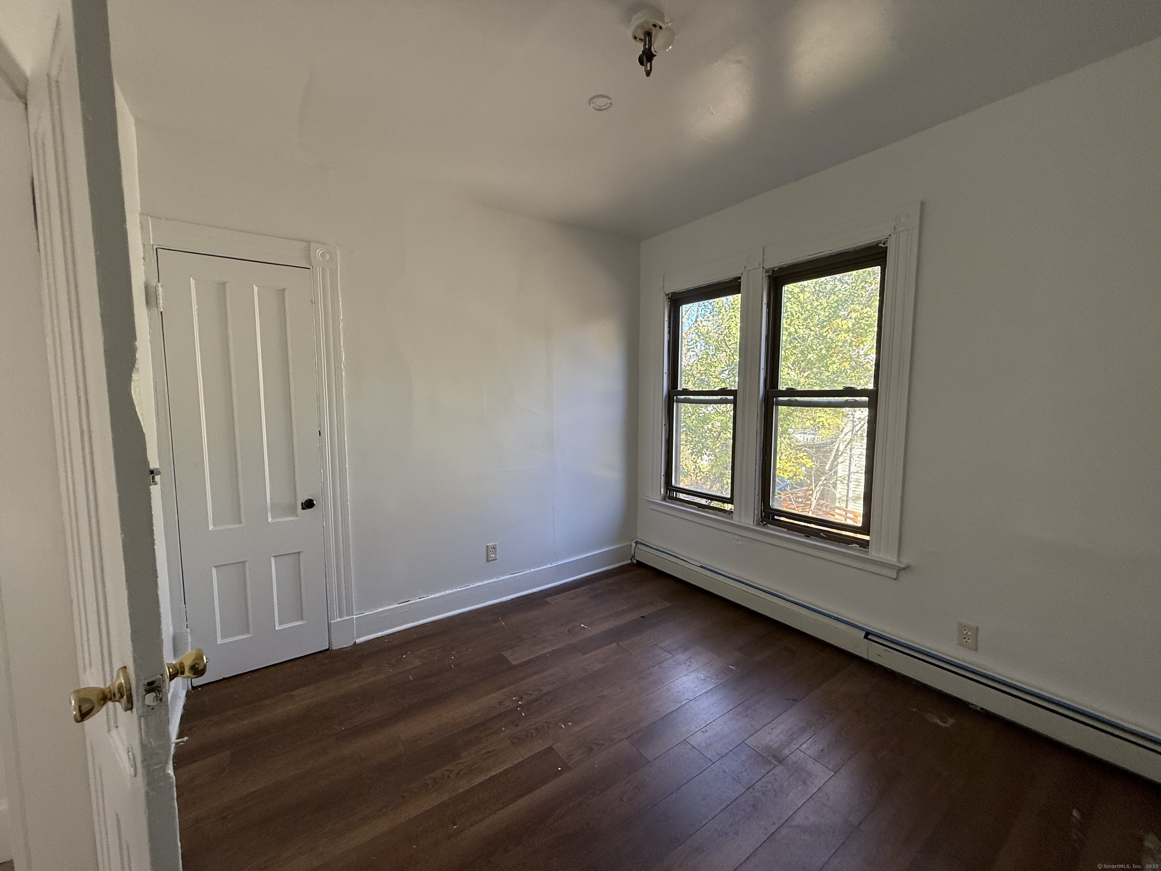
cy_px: 436
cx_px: 580
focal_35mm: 14
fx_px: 470
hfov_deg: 102.1
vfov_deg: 85.7
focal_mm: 2.22
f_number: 2.2
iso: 125
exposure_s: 1/99
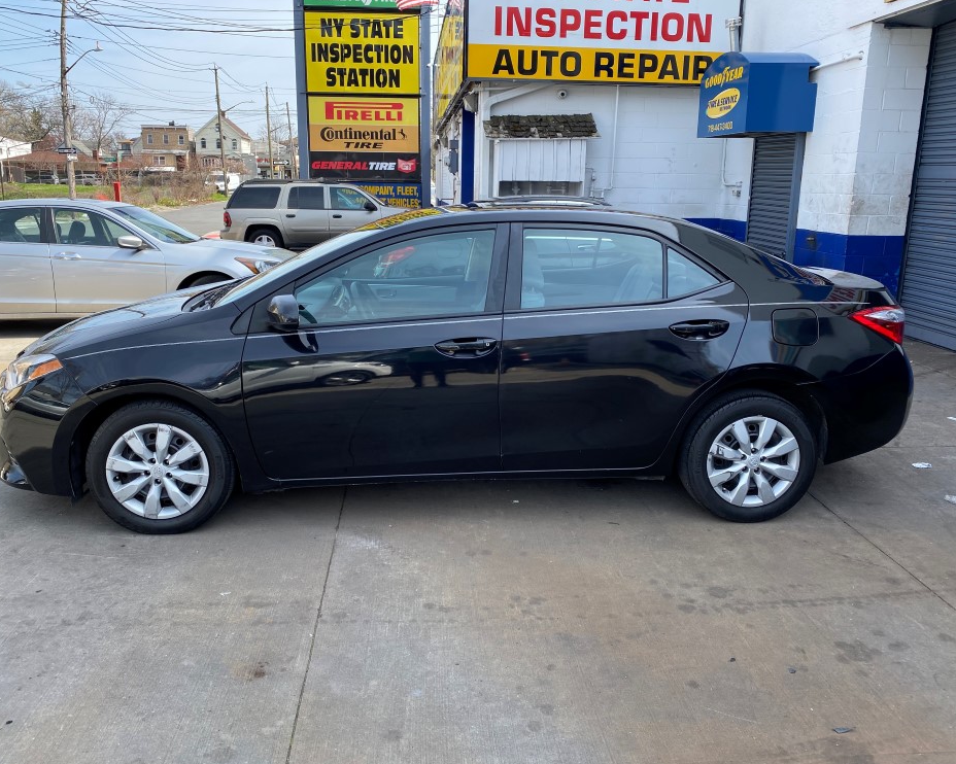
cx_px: 471
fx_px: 792
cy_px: 376
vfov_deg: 51.5
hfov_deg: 62.2
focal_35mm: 28
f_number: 1.8
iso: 32
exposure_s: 1/662
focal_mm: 4.25
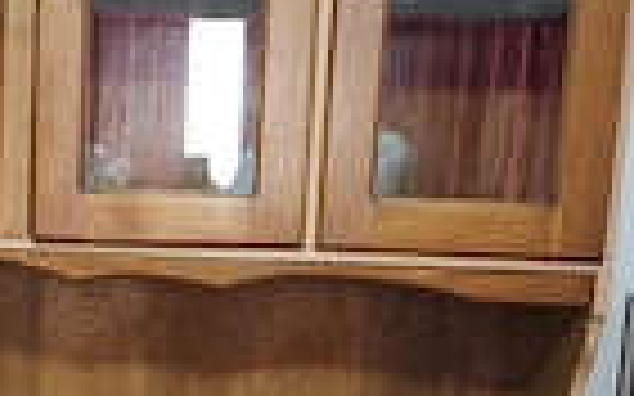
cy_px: 374
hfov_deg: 29.1
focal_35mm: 69
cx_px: 121
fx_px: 1192
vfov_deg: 18.5
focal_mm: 6.55
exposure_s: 1/33.3
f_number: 1.6
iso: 800
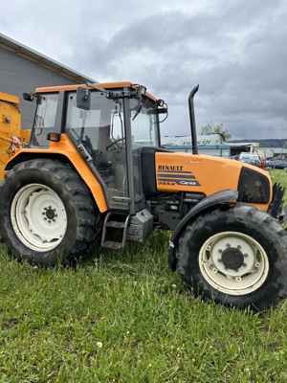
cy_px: 192
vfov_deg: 71.6
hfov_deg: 56.8
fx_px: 265
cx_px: 144
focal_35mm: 24
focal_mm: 6.86
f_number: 1.78
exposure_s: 1/2028
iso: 80
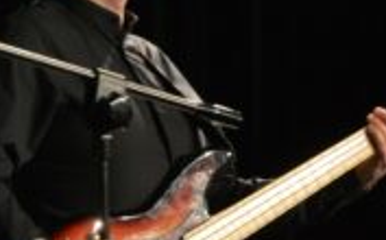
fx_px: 6197
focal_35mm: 590
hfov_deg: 3.6
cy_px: 101
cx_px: -201
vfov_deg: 2.2
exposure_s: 1/15
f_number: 5.6
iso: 1250
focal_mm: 98
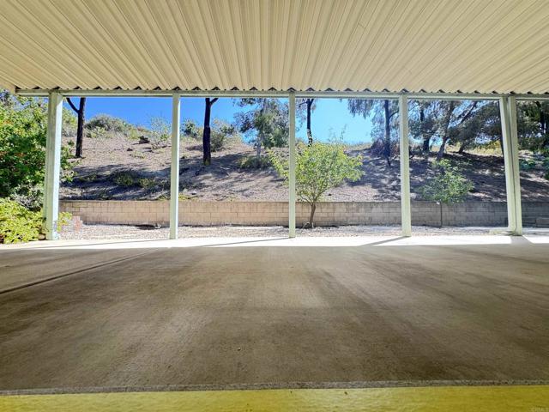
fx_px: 222
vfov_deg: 85.7
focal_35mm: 14
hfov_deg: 102.1
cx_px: 274
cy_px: 206
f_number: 2.2
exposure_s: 1/120
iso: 40
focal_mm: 2.22
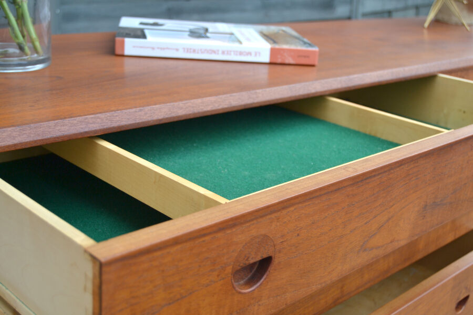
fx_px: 631
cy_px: 158
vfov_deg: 28.1
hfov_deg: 41.1
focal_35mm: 48
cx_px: 236
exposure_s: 1/125
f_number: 4.5
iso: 180
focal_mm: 32
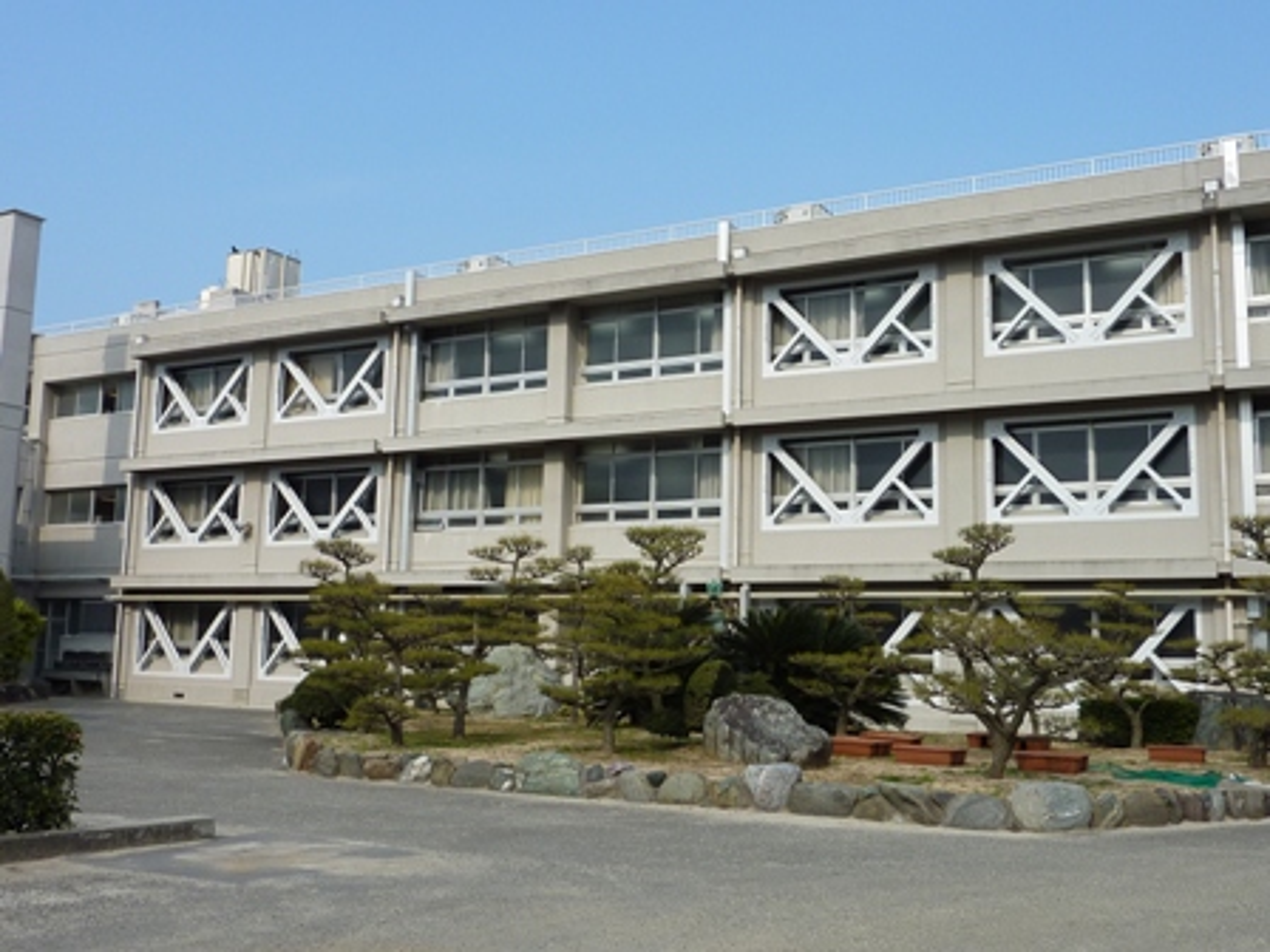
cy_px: 476
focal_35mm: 35
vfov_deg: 40.7
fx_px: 1284
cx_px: 635
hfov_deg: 52.6
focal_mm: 4.1
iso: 80
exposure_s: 1/500
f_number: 4.5
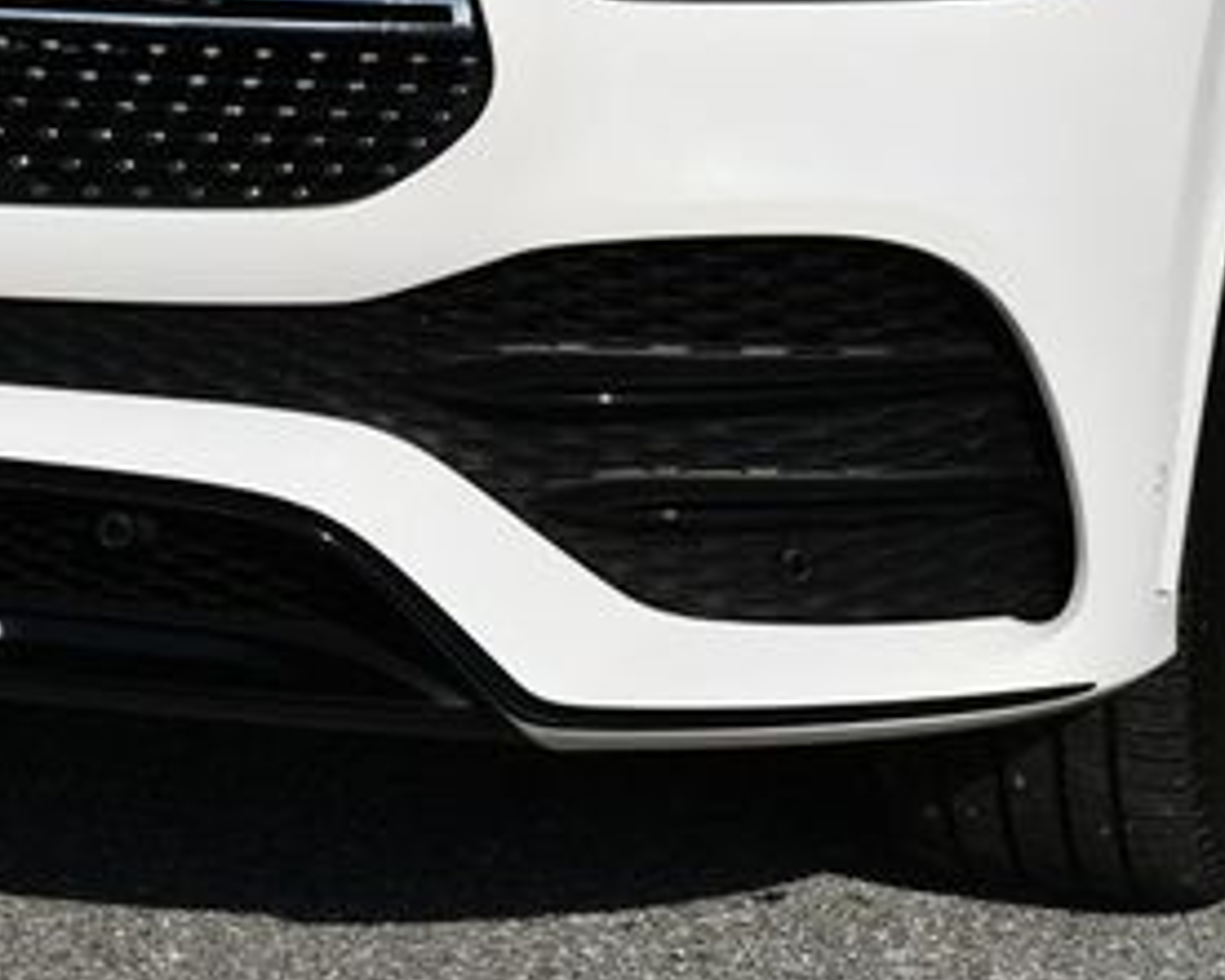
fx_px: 5694
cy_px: 44
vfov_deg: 9.8
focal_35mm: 157
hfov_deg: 12.1
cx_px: -75
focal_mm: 36
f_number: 10
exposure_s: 1/400
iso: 100
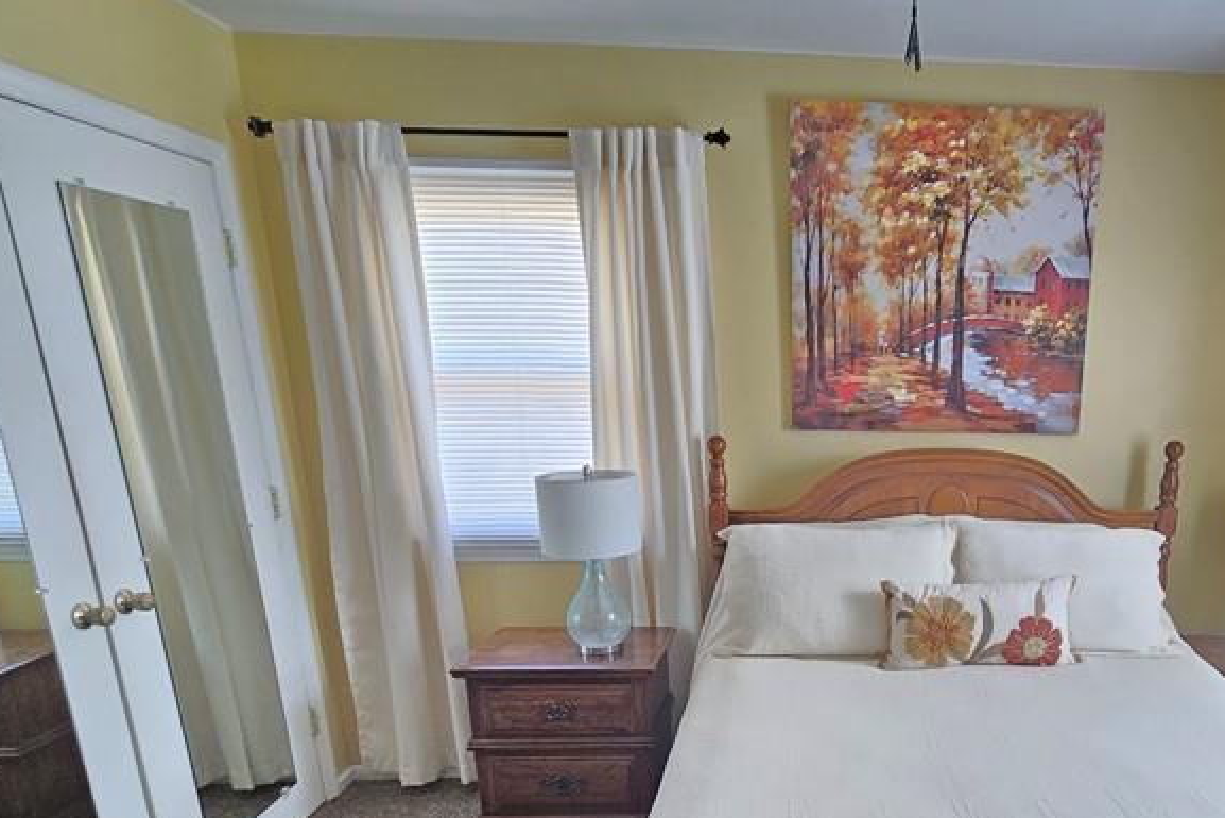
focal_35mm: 24
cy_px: 629
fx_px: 817
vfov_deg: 50.6
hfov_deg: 70.3
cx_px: 868
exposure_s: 1/60
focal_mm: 2.2
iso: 640
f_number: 2.2
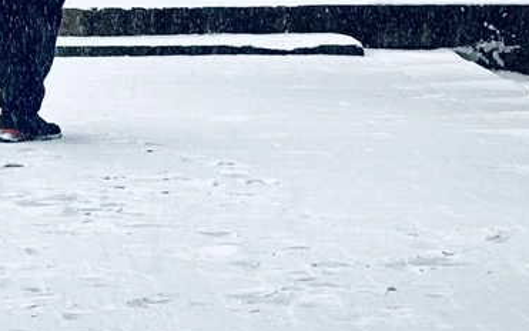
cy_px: -290
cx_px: -9
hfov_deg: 6.6
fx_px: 4571
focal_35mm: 317
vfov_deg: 4.1
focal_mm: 9
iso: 50
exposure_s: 1/99
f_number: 2.8
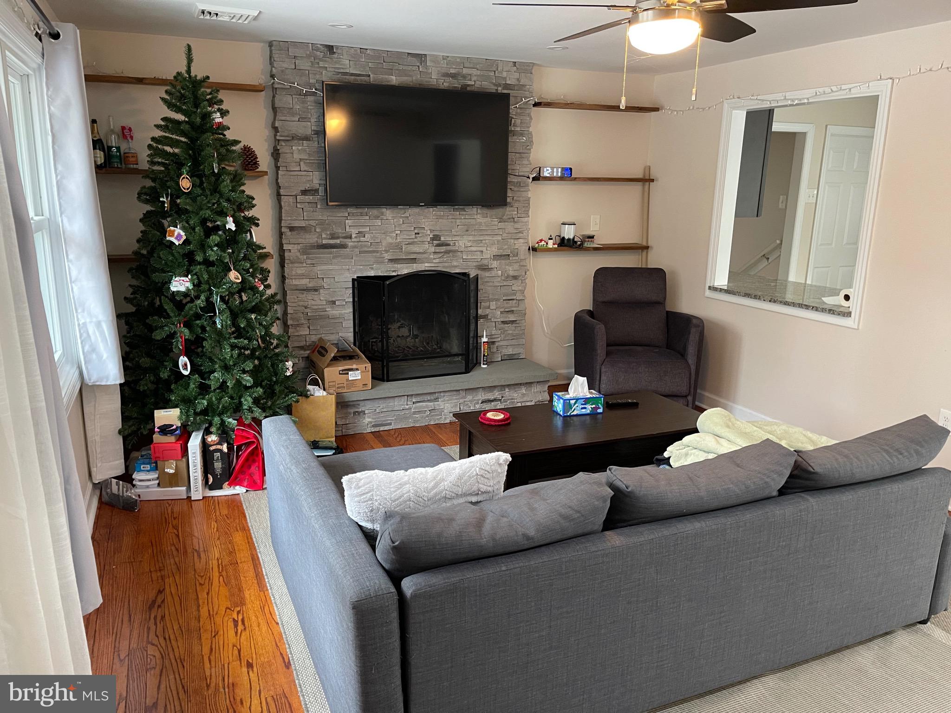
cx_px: 476
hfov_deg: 69.4
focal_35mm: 25
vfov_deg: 54.9
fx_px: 687
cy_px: 356
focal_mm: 5.1
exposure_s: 1/60
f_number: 1.6
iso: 400
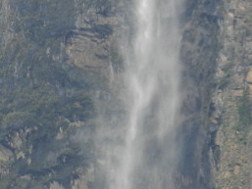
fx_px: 6613
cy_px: -6
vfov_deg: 1.6
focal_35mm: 908
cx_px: 140
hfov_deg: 2.2
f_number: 5.3
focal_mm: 52.6
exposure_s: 1/200
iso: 160
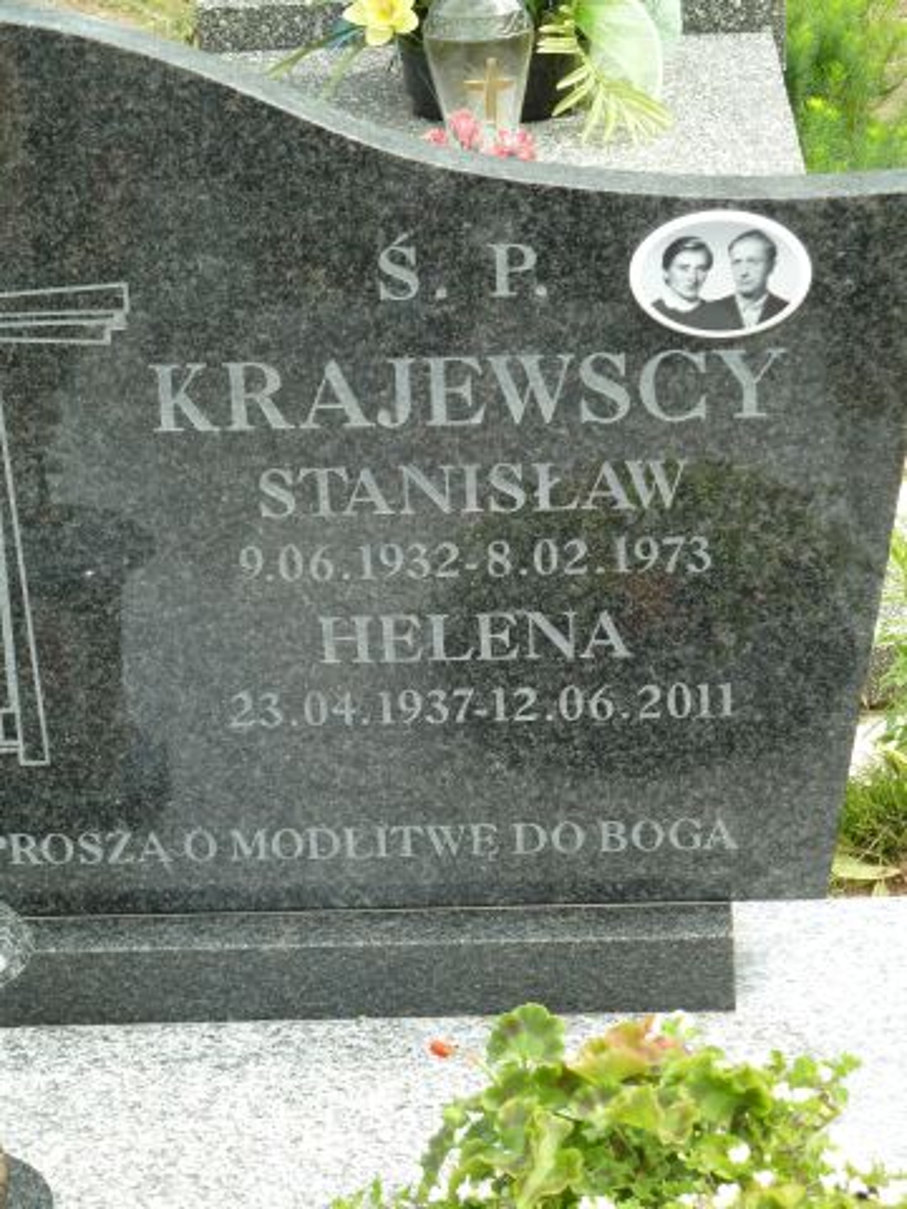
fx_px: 3633
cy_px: 604
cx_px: 454
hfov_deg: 14.2
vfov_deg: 18.9
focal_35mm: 104
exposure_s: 1/100
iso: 80
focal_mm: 17
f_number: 4.3
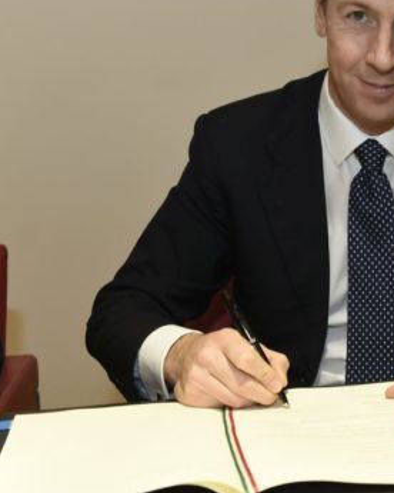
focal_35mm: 72
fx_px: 1049
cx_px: 383
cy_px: 164
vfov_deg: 26.3
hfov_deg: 20.7
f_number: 5.6
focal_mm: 38
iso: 2500
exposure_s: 1/125
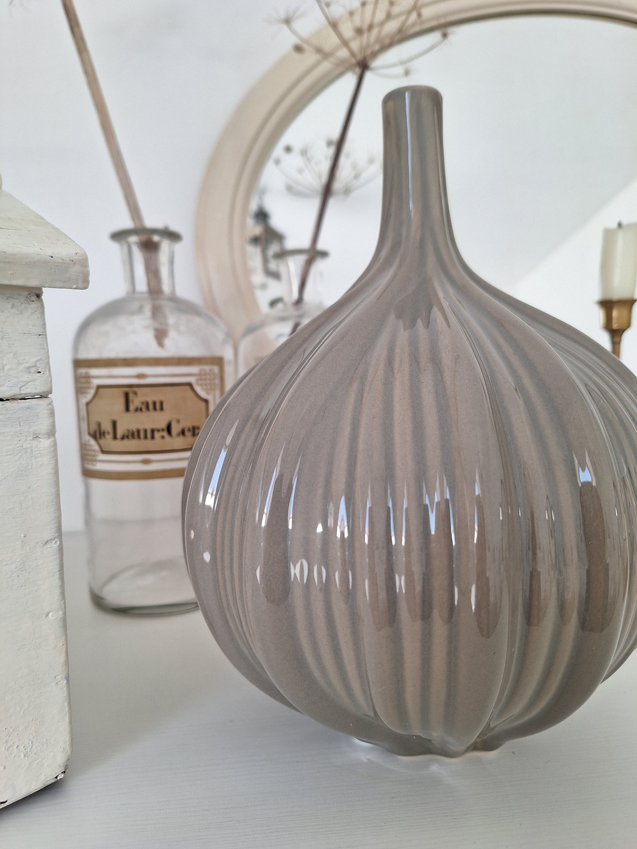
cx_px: 318
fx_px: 564
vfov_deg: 73.9
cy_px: 424
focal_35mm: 23
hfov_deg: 58.9
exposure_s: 1/100
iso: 50
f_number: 1.8
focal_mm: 5.54
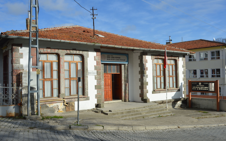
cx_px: 112
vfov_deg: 37.3
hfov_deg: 56.7
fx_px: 209
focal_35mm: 34
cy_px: 71
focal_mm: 22
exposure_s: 1/320
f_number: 9
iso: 100
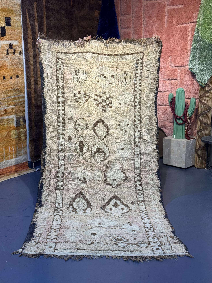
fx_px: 392
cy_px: 142
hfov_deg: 30.3
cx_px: 106
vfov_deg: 39.7
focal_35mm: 48
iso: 50
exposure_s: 1/50
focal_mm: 6.76
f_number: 1.78
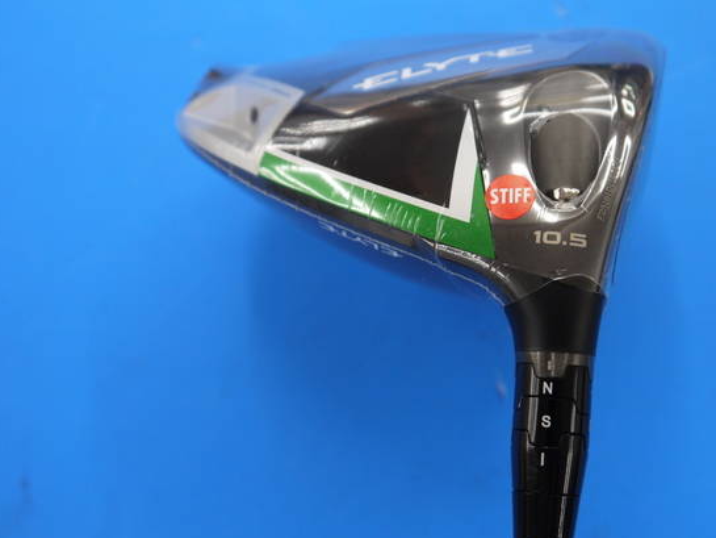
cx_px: 411
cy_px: 293
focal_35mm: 54
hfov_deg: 35.5
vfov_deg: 27.0
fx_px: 1117
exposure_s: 1/125
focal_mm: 23
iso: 400
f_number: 4.4
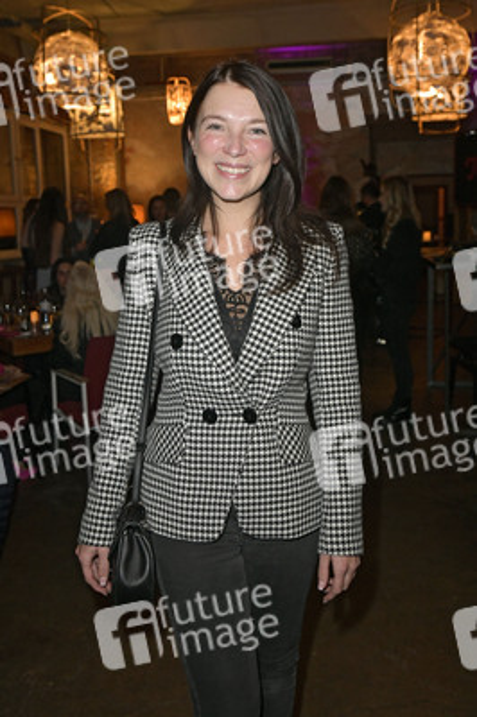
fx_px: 637
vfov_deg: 58.8
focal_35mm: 32
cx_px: 238
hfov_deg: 41.0
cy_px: 358
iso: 2000
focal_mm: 32
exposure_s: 1/250
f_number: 6.3
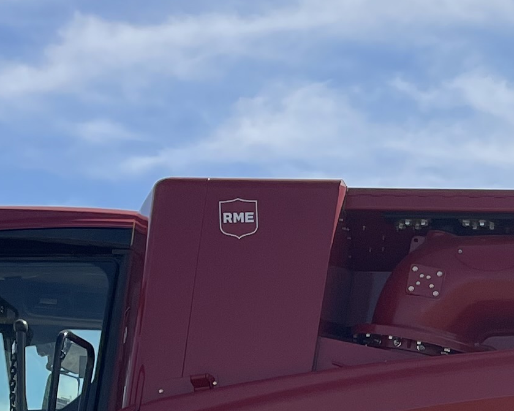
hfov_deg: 14.9
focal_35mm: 122
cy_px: 636
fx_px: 1856
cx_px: 709
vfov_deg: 12.0
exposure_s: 1/4831
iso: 32
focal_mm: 4.2
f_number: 1.6
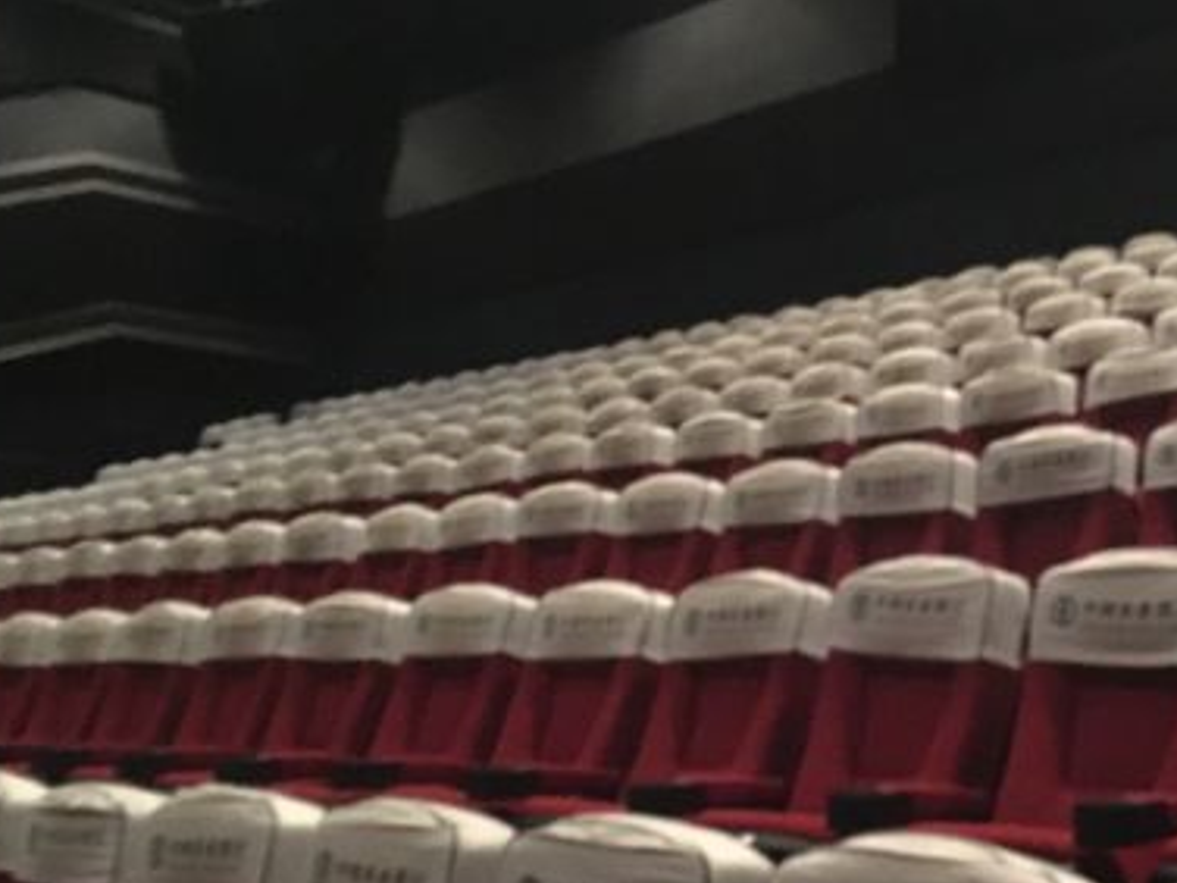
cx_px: 952
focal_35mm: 54
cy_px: 565
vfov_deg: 26.9
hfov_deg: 34.4
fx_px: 1836
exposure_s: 1/17
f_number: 2.2
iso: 800
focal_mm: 4.15
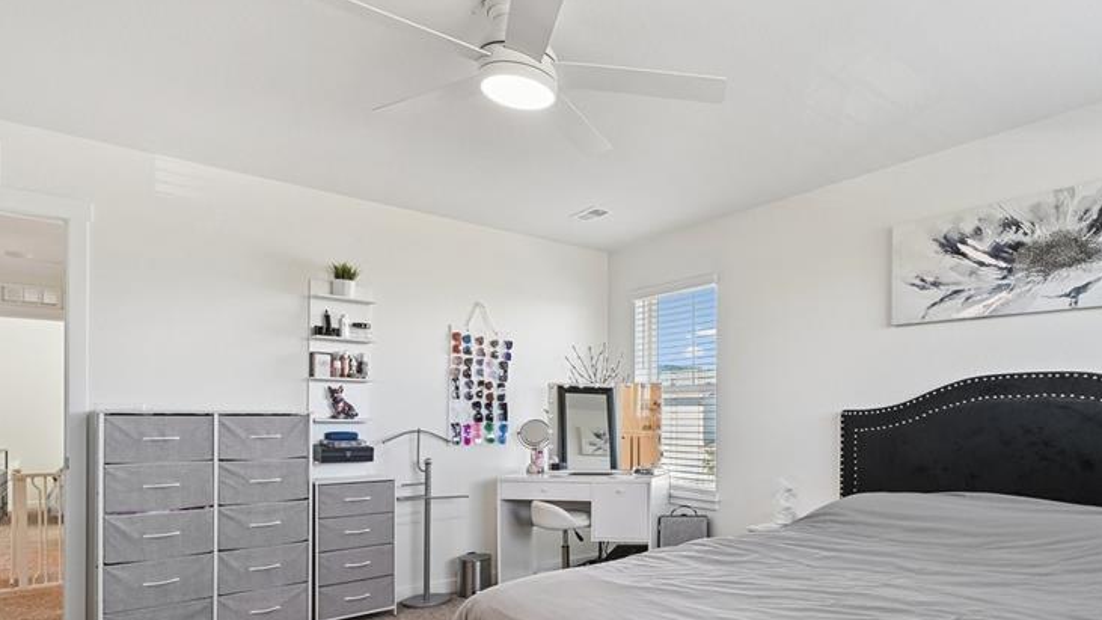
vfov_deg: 50.6
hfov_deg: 78.2
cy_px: 410
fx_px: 643
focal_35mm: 22
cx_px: 746
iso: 800
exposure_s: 1/25
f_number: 11
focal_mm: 15
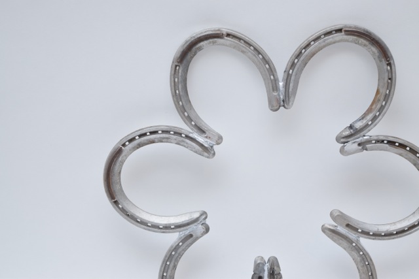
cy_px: 140
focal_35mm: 82
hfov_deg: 24.6
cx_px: 210
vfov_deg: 16.6
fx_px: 960
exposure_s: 1/125
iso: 800
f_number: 5.6
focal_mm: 55
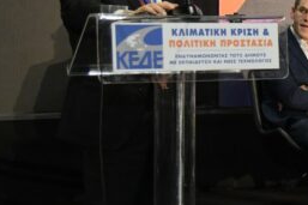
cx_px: 471
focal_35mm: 117
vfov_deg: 11.7
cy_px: 65
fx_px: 1000
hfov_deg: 16.0
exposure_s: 1/250
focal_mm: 35
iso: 3200
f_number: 4
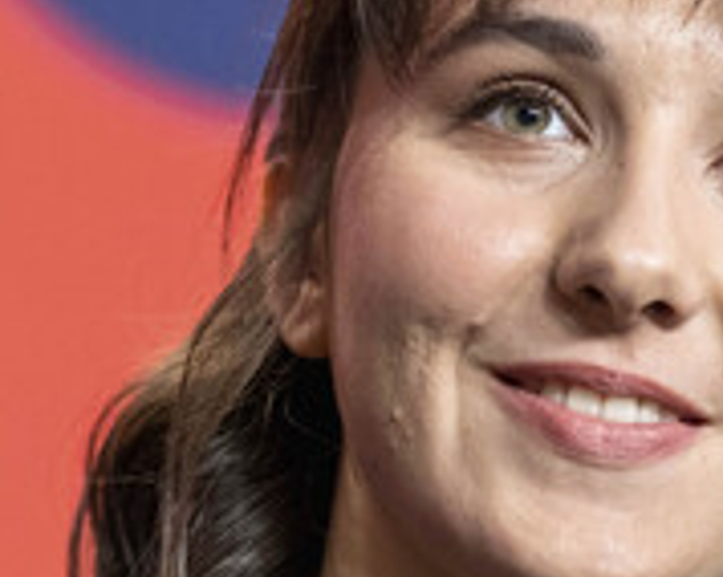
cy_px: 284
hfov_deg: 4.2
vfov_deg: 3.3
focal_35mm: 462
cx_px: 355
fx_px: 9875
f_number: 2.8
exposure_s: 1/250
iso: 2500
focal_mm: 129.2
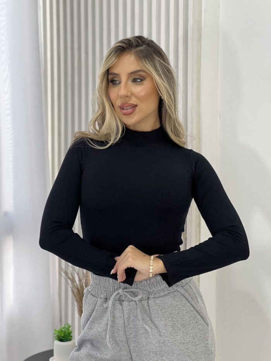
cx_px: 136
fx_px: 804
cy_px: 180
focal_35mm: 77
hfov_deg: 19.1
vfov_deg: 25.3
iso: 125
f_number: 2.8
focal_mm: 9
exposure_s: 1/120
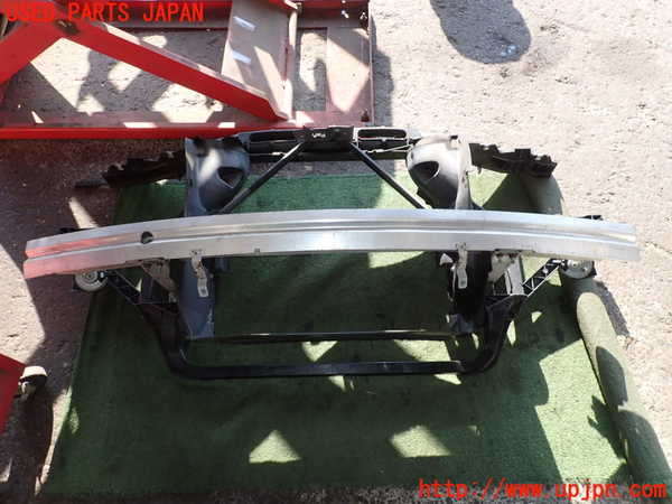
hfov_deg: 69.4
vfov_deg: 54.9
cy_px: 252
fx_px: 485
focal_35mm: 25
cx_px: 336
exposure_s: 1/100
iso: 100
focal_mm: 4.5
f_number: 2.8
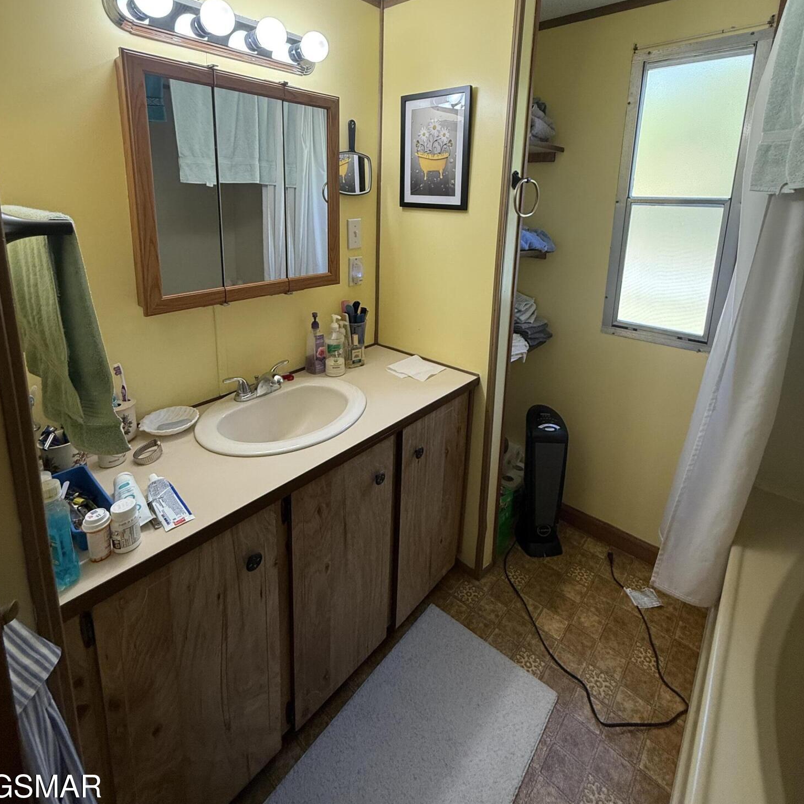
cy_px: 285
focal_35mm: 17
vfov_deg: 81.8
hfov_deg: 84.0
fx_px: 447
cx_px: 400
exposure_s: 1/120
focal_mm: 2.22
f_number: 2.2
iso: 160
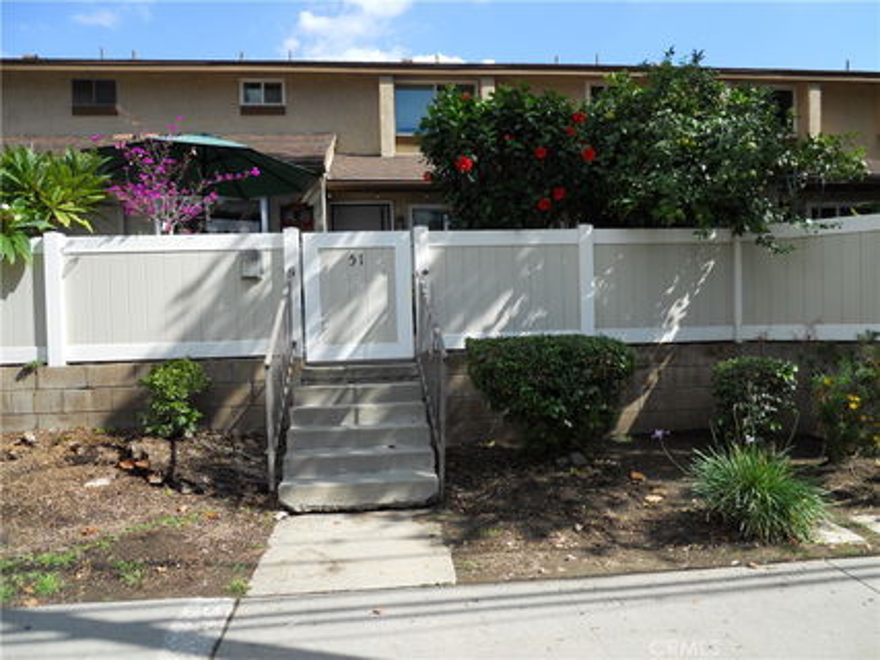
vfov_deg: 49.7
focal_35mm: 28
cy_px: 330
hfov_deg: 63.5
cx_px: 440
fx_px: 712
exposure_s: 1/800
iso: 80
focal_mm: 5
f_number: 2.7
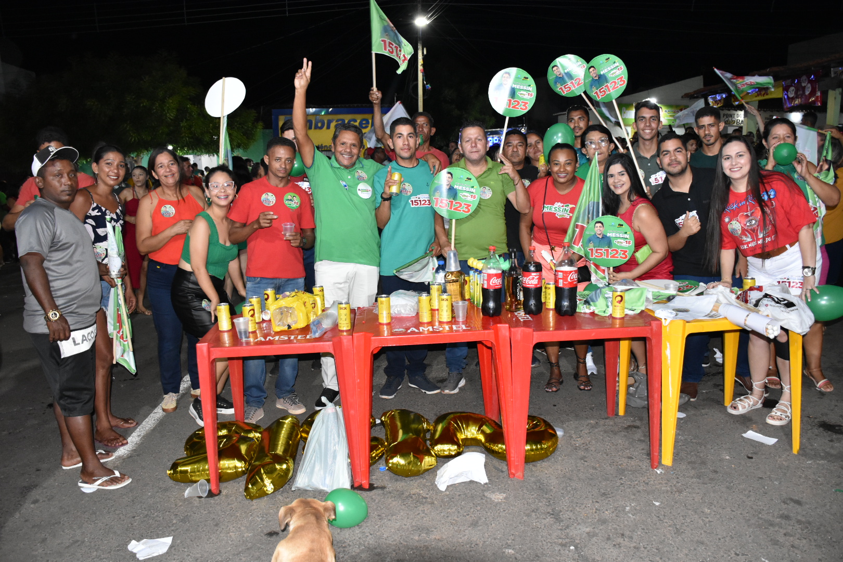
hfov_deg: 67.4
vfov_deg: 47.9
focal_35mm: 27
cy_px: 281
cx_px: 422
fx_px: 632
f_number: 4.5
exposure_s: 1/100
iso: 2500
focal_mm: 18
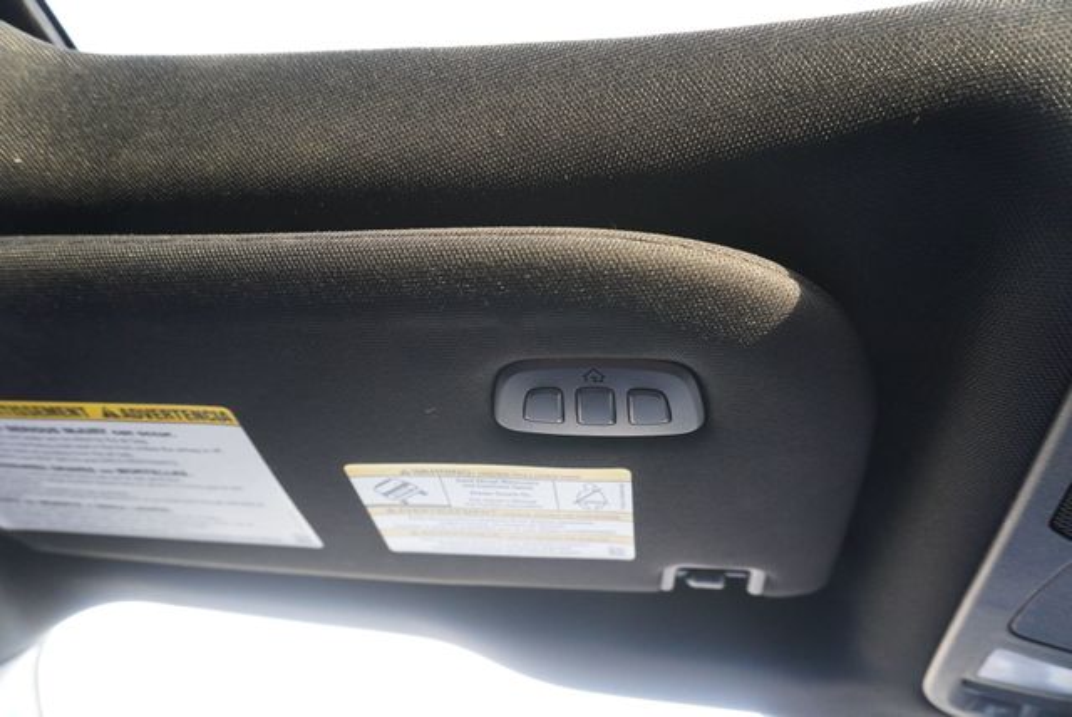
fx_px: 715
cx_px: 536
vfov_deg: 53.2
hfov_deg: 73.7
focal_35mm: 24
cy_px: 358
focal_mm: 16
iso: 1600
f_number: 4
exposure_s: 1/60
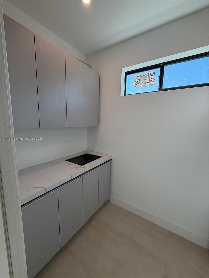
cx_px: 104
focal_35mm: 14
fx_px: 113
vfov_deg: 102.1
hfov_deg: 85.7
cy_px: 139
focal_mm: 2.22
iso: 64
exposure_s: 1/120
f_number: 2.2
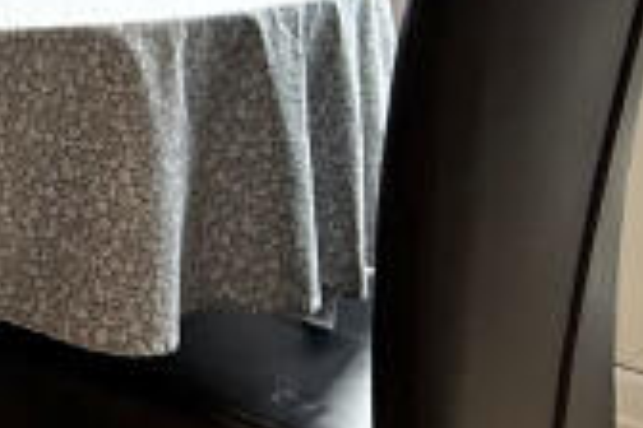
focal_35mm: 89
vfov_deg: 14.4
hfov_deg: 20.2
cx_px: -279
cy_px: -206
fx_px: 1590
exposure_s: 1/100
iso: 160
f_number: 2.2
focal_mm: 2.22
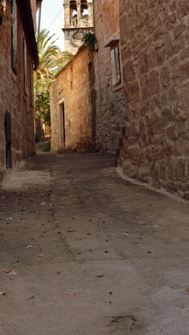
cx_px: 146
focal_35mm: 59
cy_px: 68
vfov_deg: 34.4
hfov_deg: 20.2
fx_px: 526
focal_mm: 18
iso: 400
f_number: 9
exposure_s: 1/125
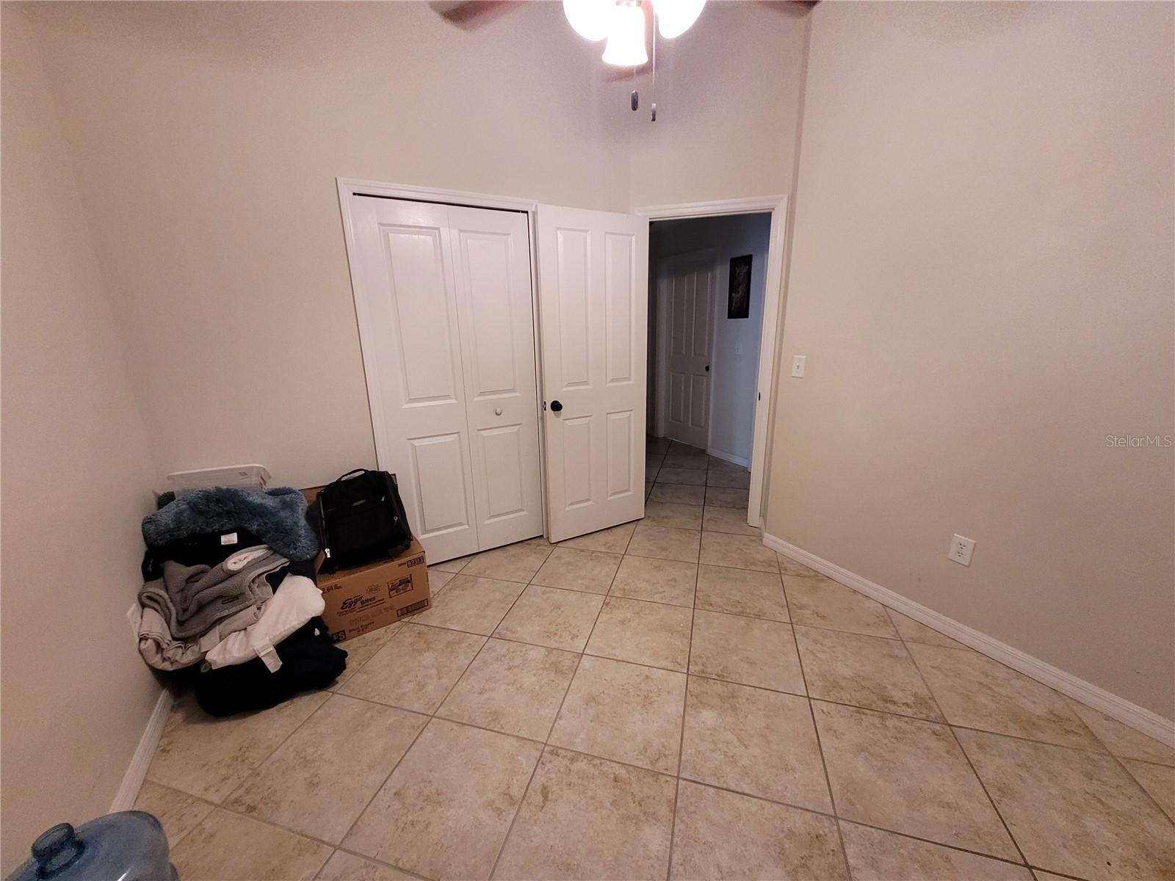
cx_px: 588
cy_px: 440
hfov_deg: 106.2
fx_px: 441
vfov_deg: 89.9
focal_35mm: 13
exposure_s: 1/60
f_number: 2.2
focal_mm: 1.74
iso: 400
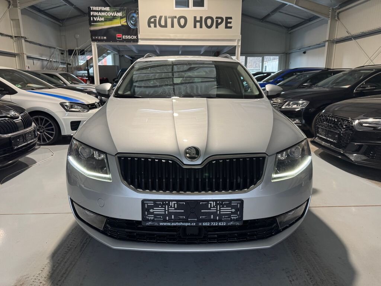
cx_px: 190
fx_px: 264
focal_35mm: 24
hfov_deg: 71.6
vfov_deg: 56.8
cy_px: 143
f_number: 1.78
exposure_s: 1/93
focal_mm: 6.76
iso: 200
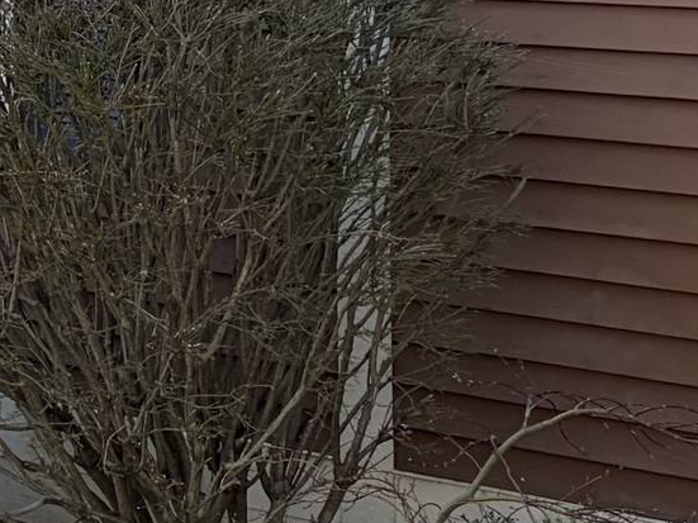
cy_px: -228
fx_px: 2923
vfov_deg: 10.0
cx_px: -818
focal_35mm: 145
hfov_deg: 11.8
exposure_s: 1/820
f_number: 1.6
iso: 64
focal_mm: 5.96
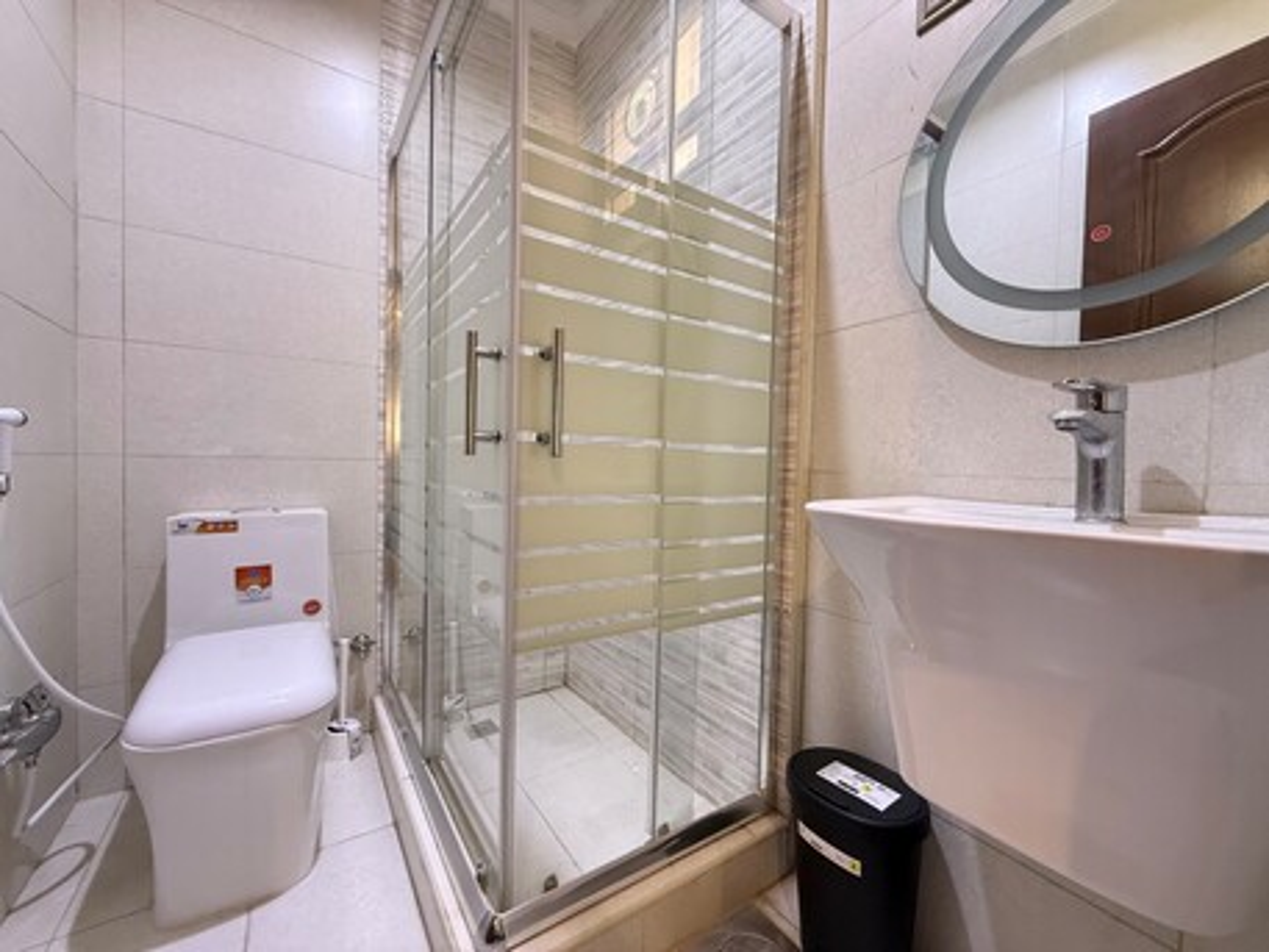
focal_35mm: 14
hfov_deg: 102.0
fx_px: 513
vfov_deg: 85.7
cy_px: 476
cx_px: 634
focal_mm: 2.22
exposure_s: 1/100
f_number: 2.2
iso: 320
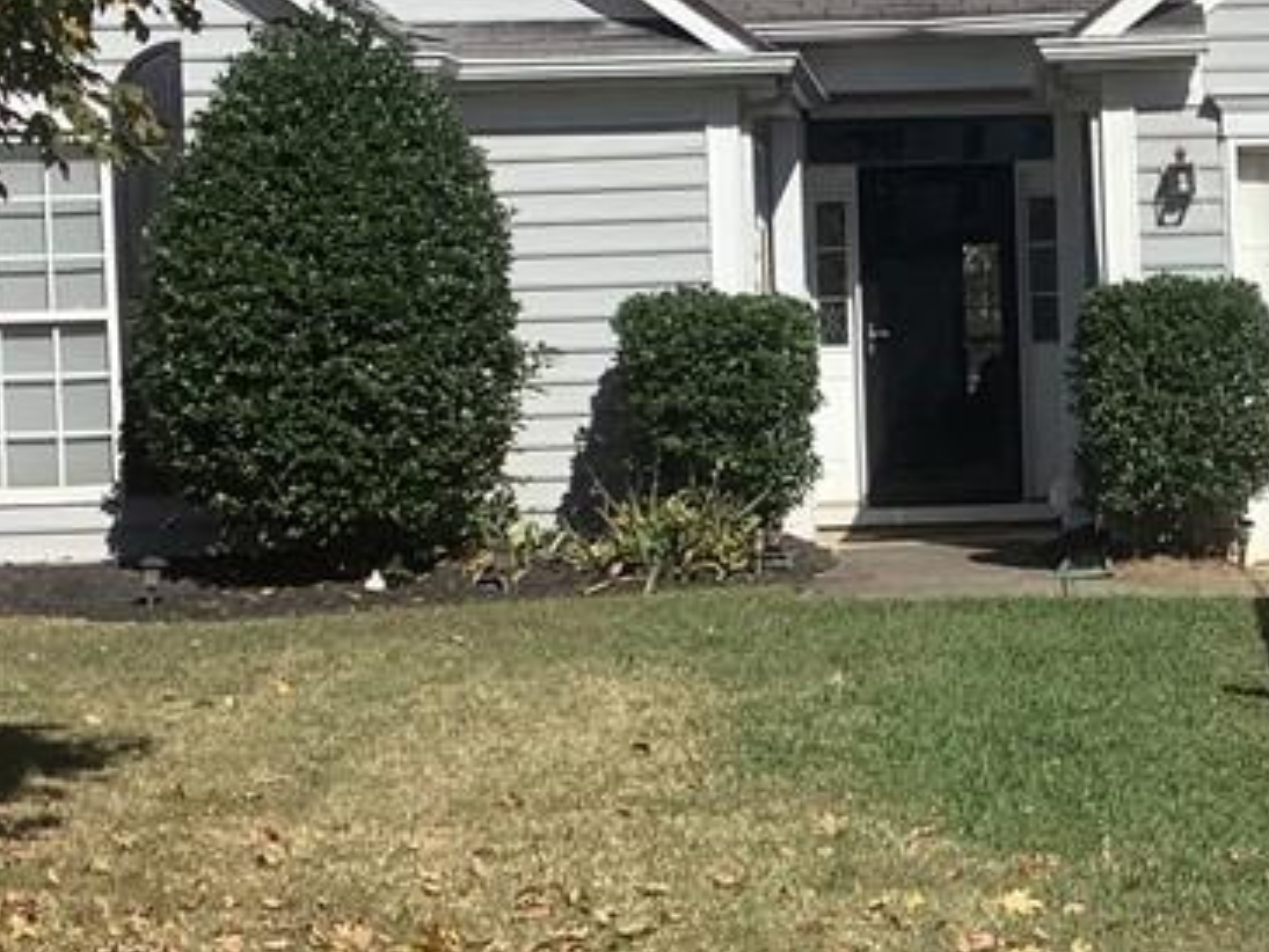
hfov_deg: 22.0
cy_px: 459
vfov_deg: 17.0
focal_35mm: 87
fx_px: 3190
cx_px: 1130
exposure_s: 1/1733
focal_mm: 3.3
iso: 25
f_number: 2.4
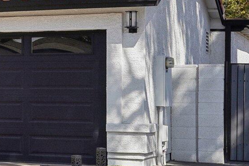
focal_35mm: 121
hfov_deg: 15.8
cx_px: -98
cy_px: 86
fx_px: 836
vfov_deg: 11.3
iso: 400
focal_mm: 33
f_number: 8
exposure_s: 1/1600
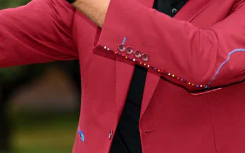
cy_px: -35
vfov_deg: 3.3
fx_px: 2670
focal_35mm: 400
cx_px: 80
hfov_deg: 5.3
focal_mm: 145
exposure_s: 1/250
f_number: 4
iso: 800
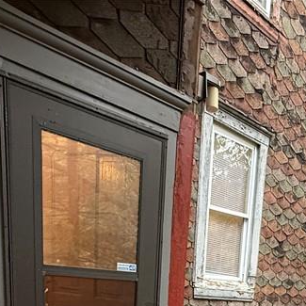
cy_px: 361
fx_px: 390
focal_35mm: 39
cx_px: 244
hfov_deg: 41.1
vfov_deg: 34.8
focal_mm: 2.22
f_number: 2.2
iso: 320
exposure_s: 1/96
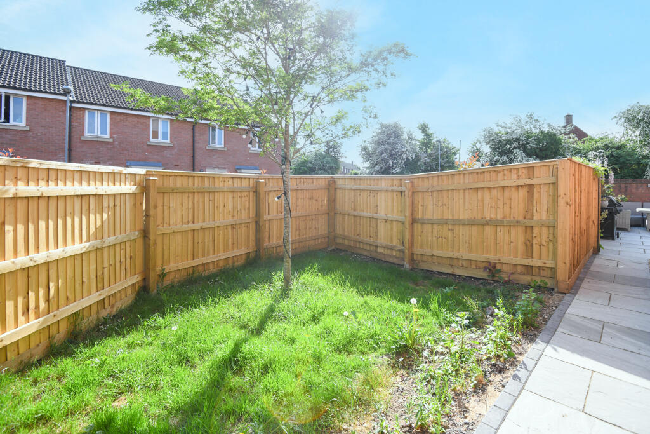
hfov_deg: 96.7
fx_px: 289
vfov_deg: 73.8
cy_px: 217
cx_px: 325
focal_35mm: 16
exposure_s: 1/800
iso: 320
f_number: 6.3
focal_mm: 16
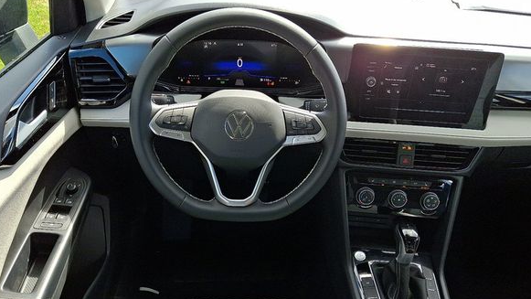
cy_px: 171
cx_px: 257
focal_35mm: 30
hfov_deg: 64.3
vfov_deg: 38.9
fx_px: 422
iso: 25
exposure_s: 1/238
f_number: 1.8
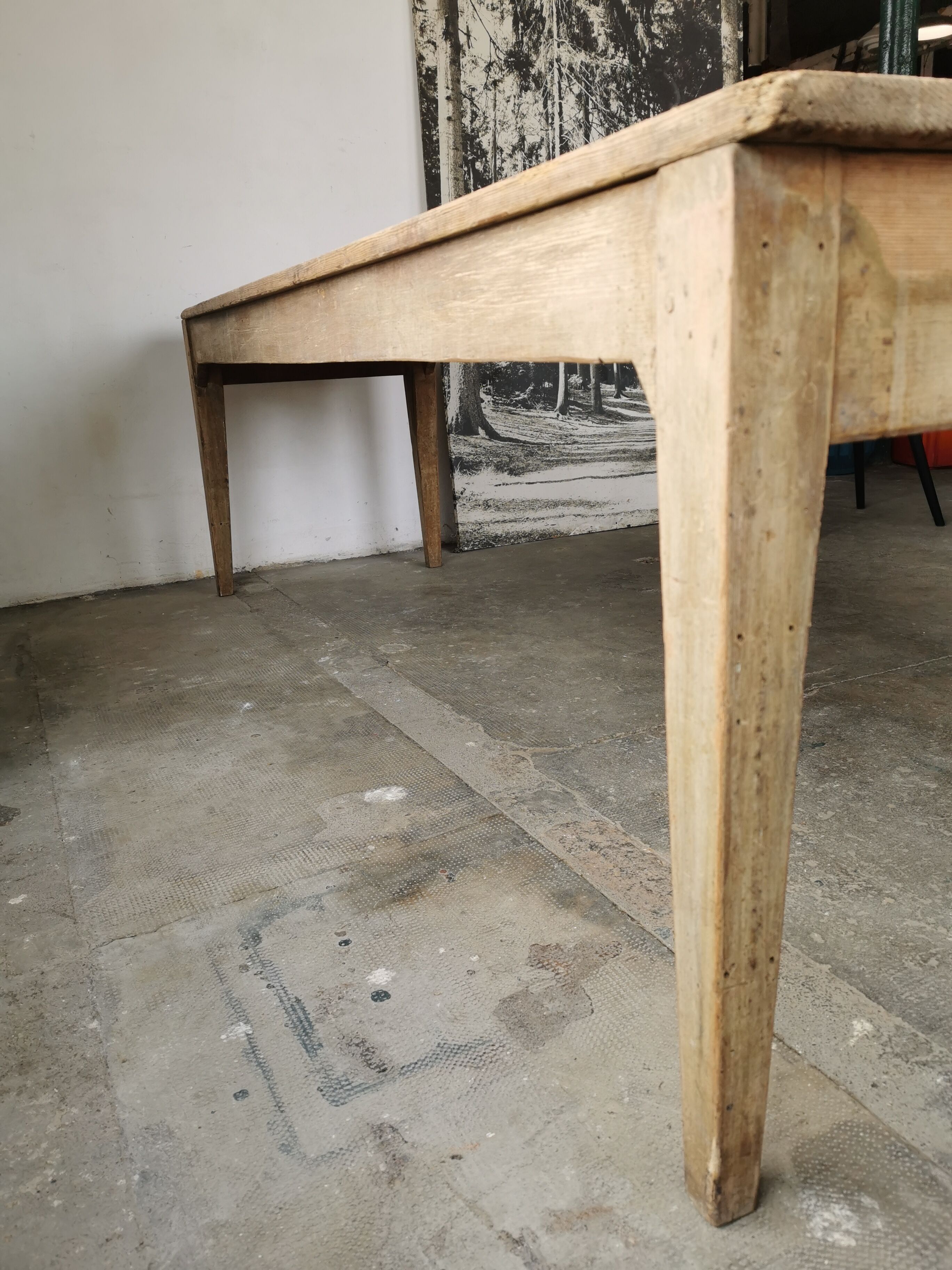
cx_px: 476
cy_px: 635
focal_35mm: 27
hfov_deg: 51.4
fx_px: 990
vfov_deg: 65.3
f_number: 1.6
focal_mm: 5.56
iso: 50
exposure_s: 1/120
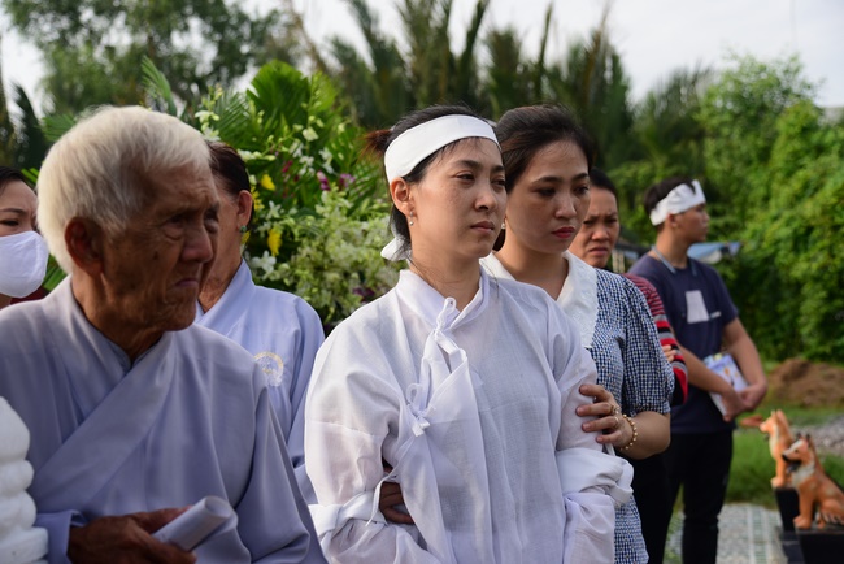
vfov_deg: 28.1
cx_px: 422
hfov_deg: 41.1
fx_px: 1126
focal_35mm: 48
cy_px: 282
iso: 320
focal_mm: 48
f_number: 4
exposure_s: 1/1250
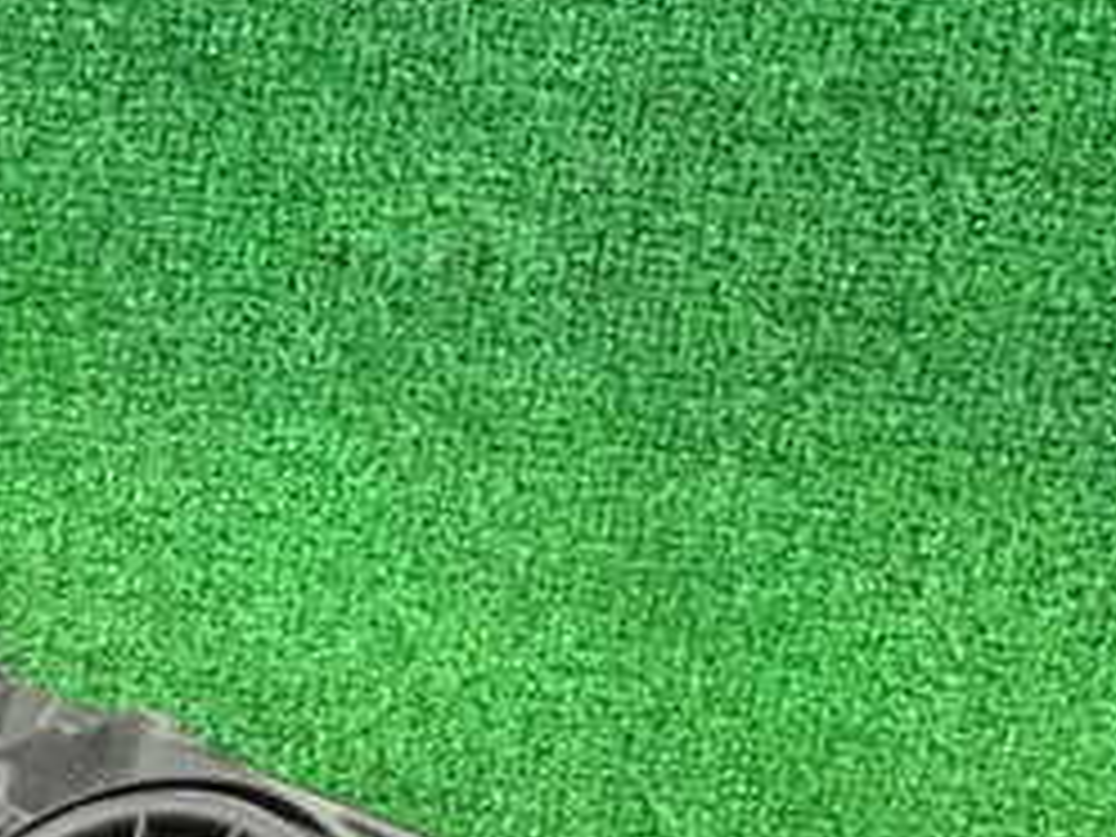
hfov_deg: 19.4
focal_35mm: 99
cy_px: 990
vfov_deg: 14.5
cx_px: 86
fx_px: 3192
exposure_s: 1/125
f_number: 2.8
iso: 5000
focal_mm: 7.31
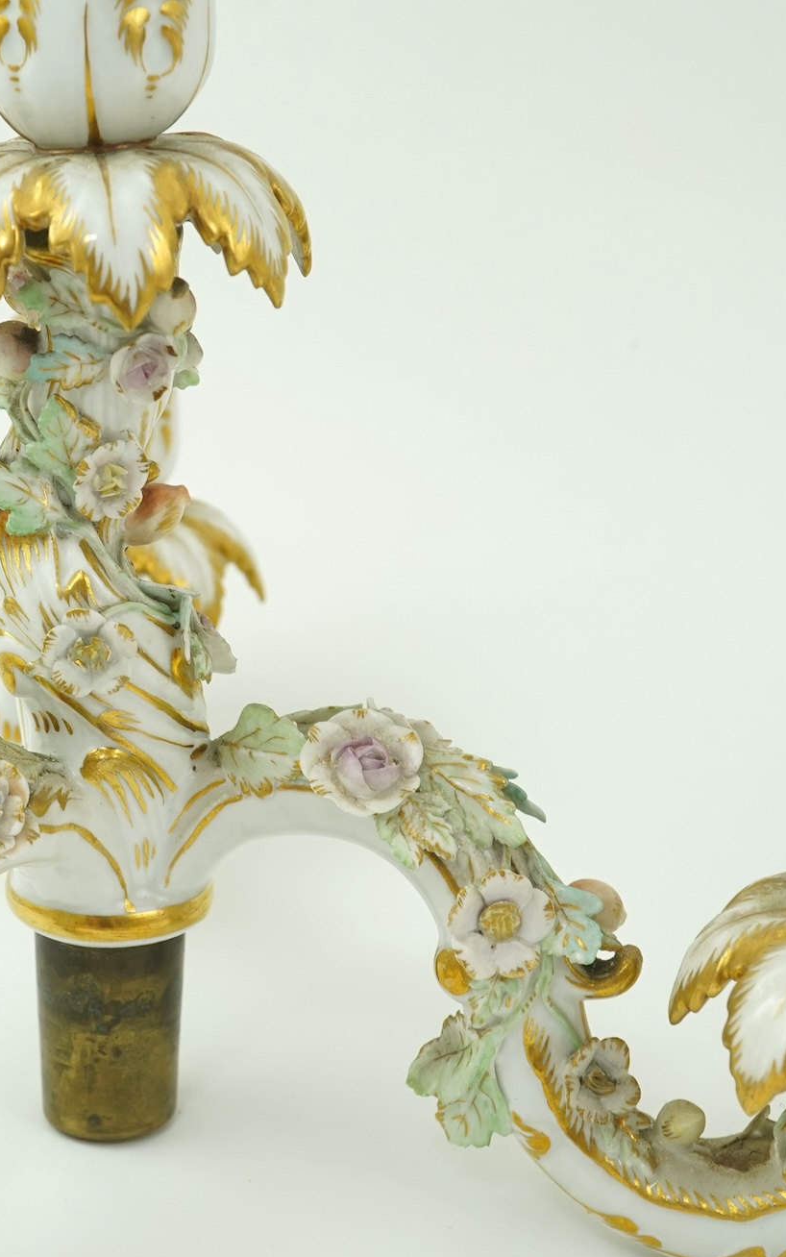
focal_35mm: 69
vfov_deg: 29.8
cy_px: 629
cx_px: 151
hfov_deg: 18.7
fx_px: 2364
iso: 500
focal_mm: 30
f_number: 10
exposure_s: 1/50
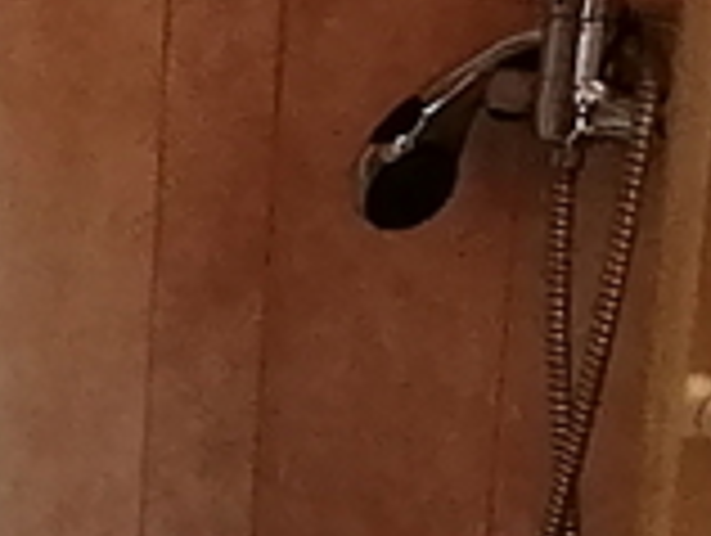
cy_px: 473
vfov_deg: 11.5
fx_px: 2654
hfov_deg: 14.5
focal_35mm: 129
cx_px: -248
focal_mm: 2.7
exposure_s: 1/50
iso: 125
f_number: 2.4
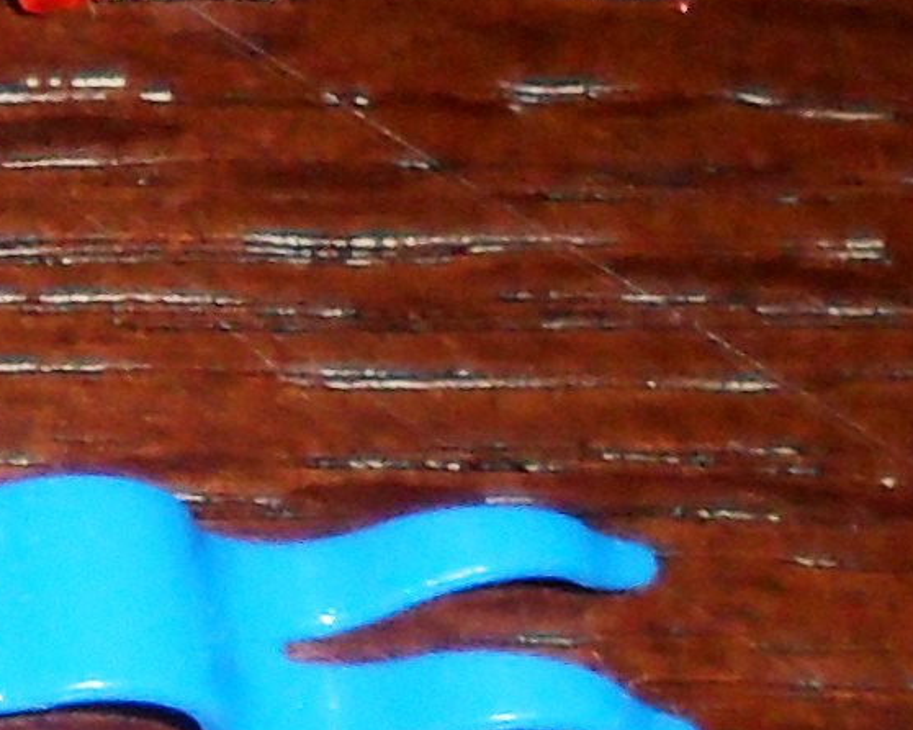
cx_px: -2119
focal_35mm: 189
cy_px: -241
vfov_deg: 8.1
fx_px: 5105
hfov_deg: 8.2
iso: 100
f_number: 8.9
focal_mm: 4.9
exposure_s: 1/45
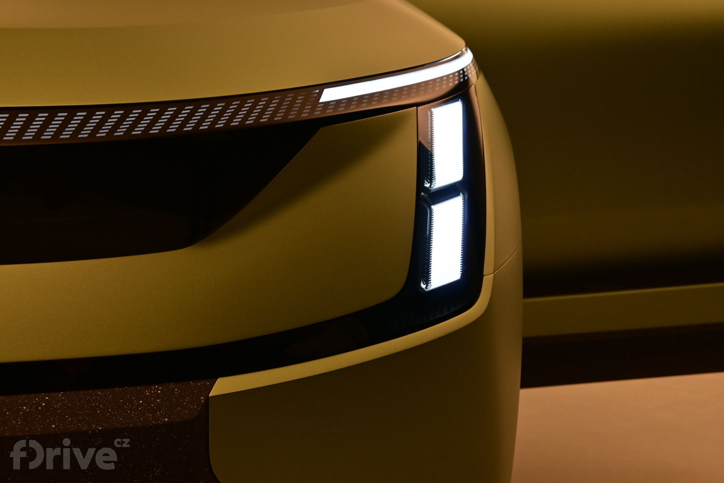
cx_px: 362
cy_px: 242
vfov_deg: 18.2
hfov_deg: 27.0
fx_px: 1508
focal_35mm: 75
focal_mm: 50
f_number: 6.3
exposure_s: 1/80
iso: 560
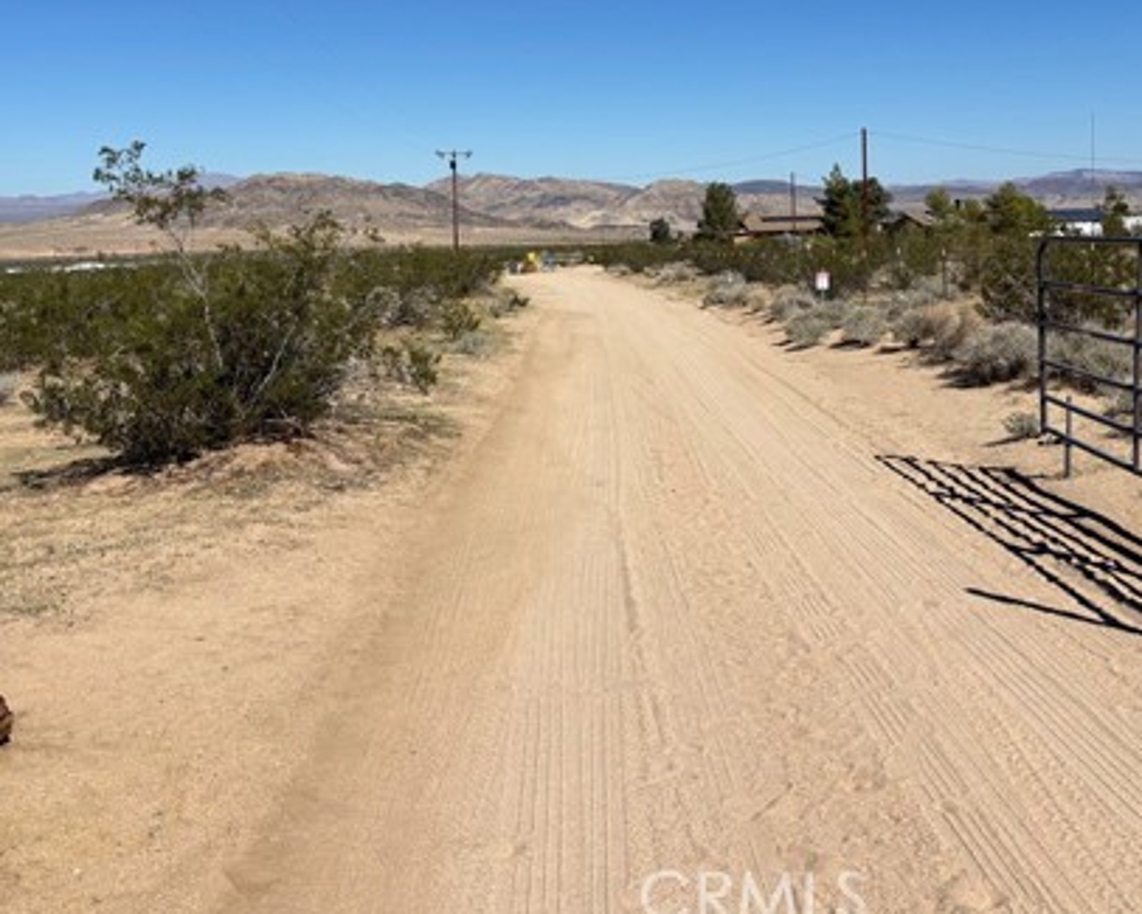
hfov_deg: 45.8
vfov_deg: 36.7
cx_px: 608
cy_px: 262
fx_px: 1352
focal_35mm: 40
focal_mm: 5.96
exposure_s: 1/7692
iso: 50
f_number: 1.6
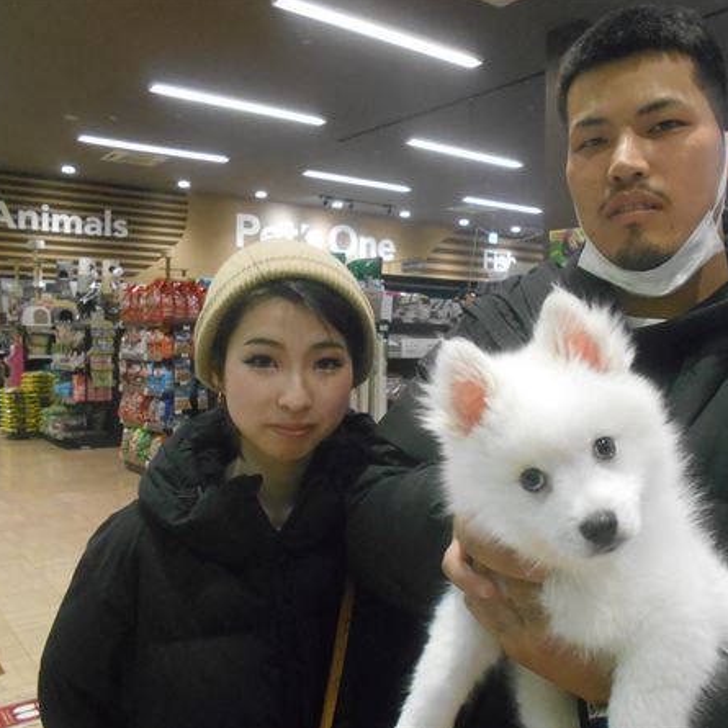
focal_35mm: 31
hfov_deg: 51.7
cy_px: 362
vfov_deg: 52.5
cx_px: 473
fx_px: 738
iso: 800
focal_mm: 4.6
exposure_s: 1/160
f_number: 3.2
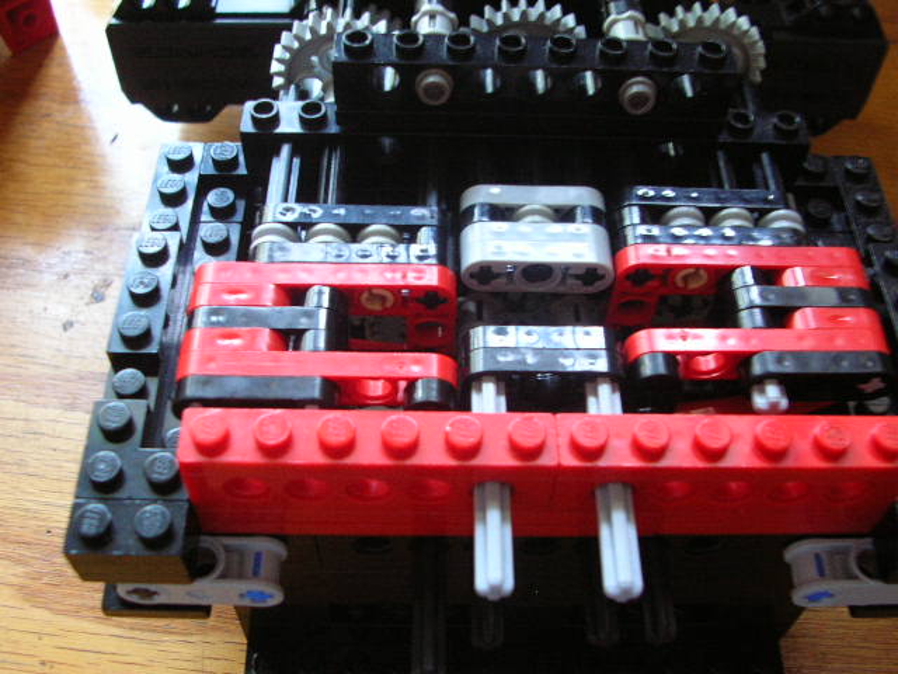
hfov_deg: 46.8
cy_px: 337
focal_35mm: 40
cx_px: 449
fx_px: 1038
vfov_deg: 36.0
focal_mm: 6.6
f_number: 3
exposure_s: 1/6.1
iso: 132
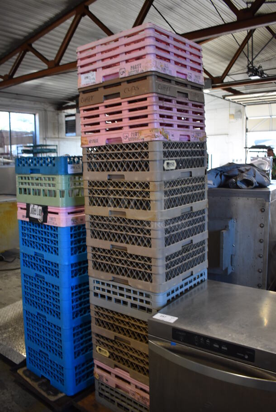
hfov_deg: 43.7
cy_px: 206
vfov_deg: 61.9
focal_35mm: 30
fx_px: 344
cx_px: 138
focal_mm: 20
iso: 800
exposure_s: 1/160
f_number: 3.8
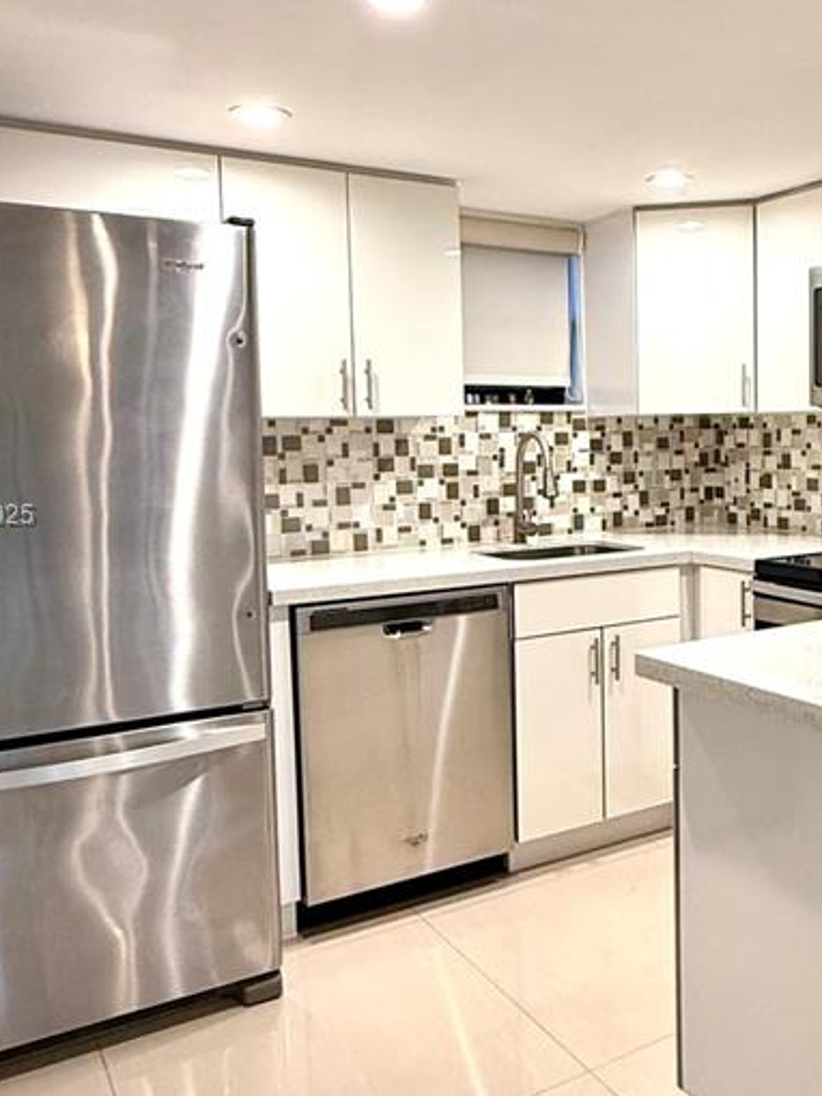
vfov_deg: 55.3
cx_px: 609
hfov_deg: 41.8
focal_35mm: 33
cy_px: 517
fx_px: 1044
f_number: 2.2
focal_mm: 2.22
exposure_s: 1/120
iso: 250
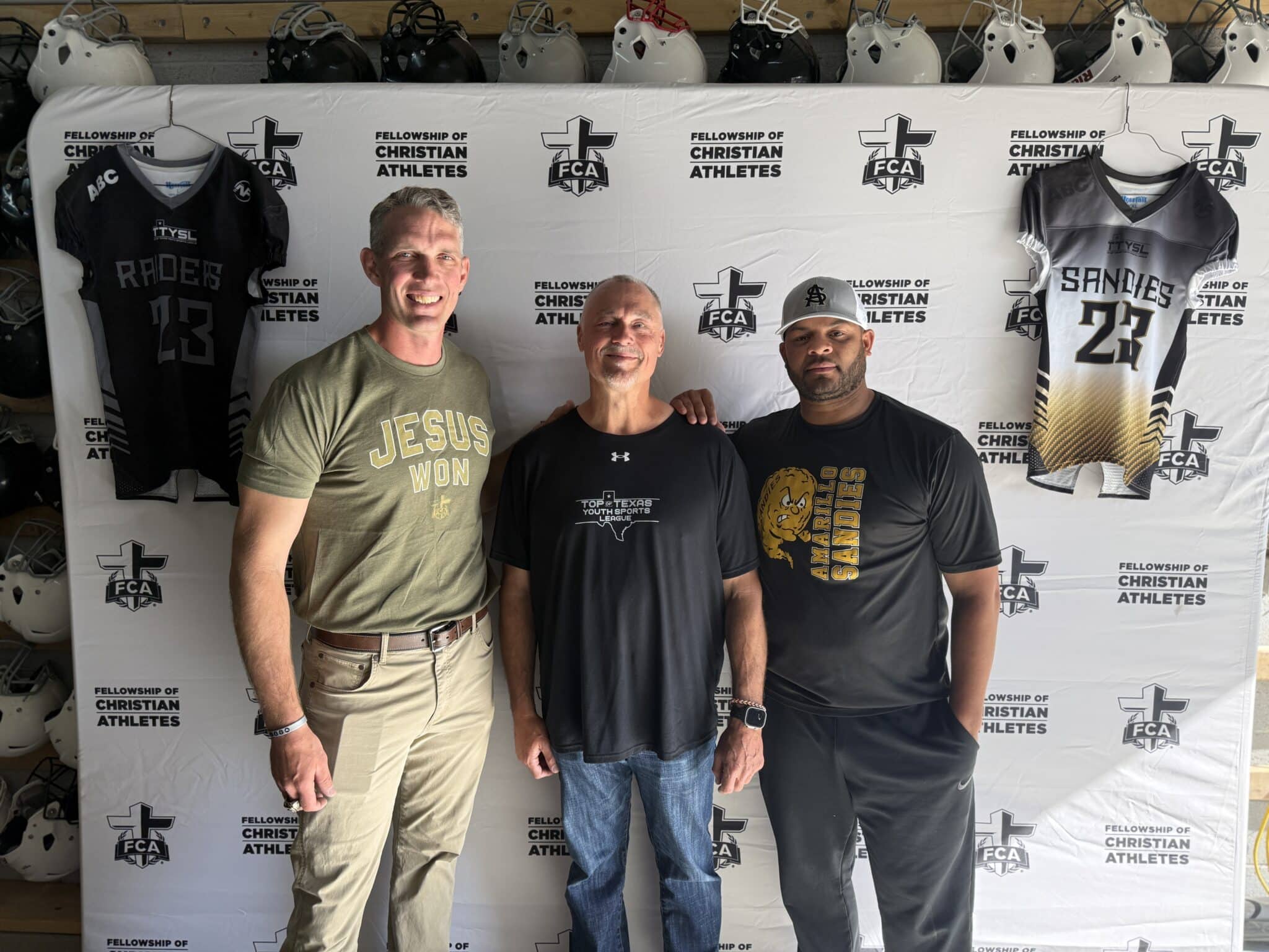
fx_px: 880
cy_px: 476
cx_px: 634
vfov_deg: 56.8
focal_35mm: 24
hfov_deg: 71.6
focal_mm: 6.76
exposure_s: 1/423
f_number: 1.78
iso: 100
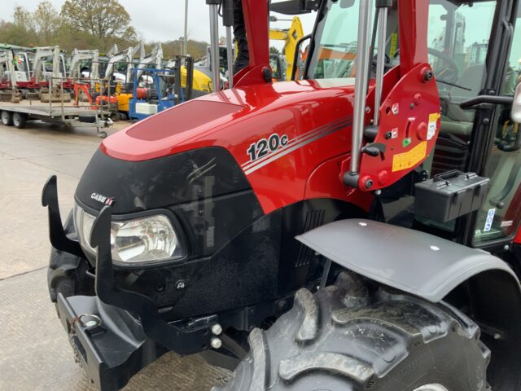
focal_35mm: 29
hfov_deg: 61.7
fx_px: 436
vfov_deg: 48.2
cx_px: 260
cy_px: 196
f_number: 1.8
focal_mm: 3
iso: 64
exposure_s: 1/86
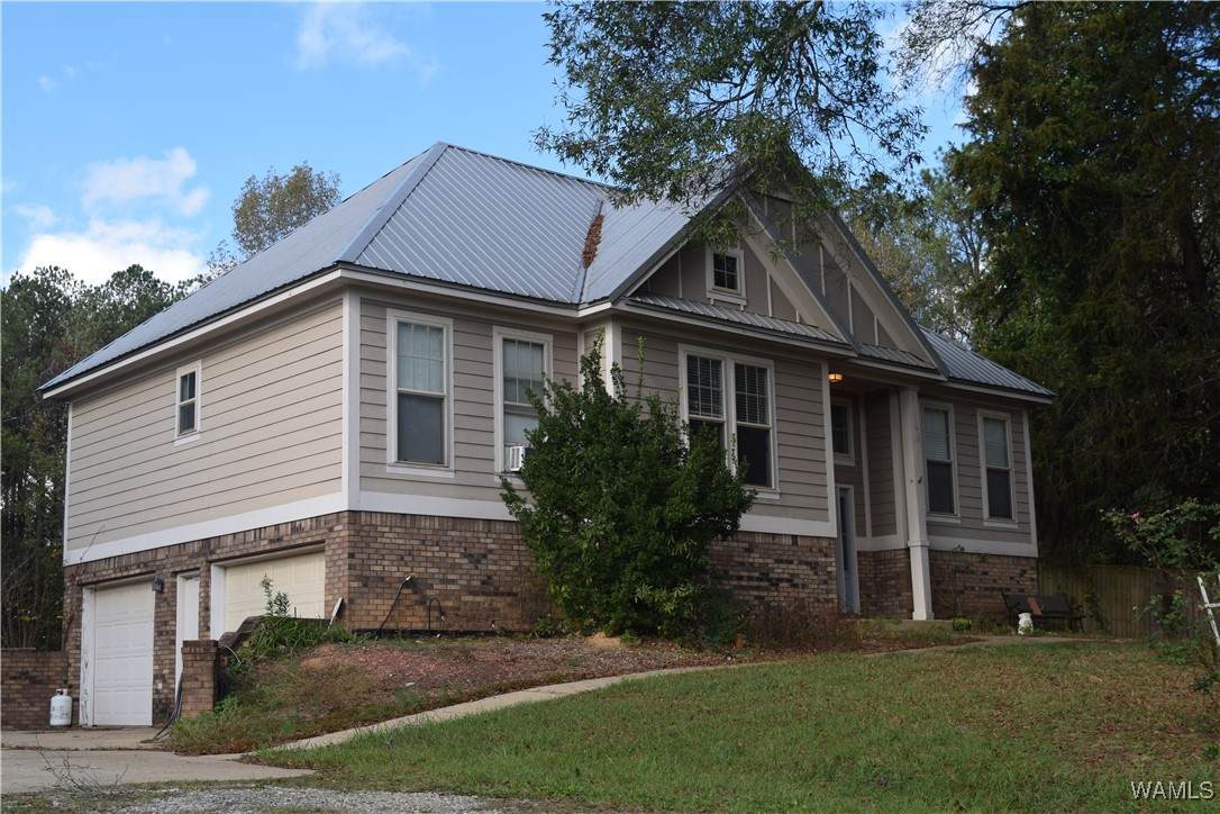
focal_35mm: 46
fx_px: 1576
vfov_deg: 28.9
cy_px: 407
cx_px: 610
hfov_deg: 42.3
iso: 100
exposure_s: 1/200
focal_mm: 31
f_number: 8
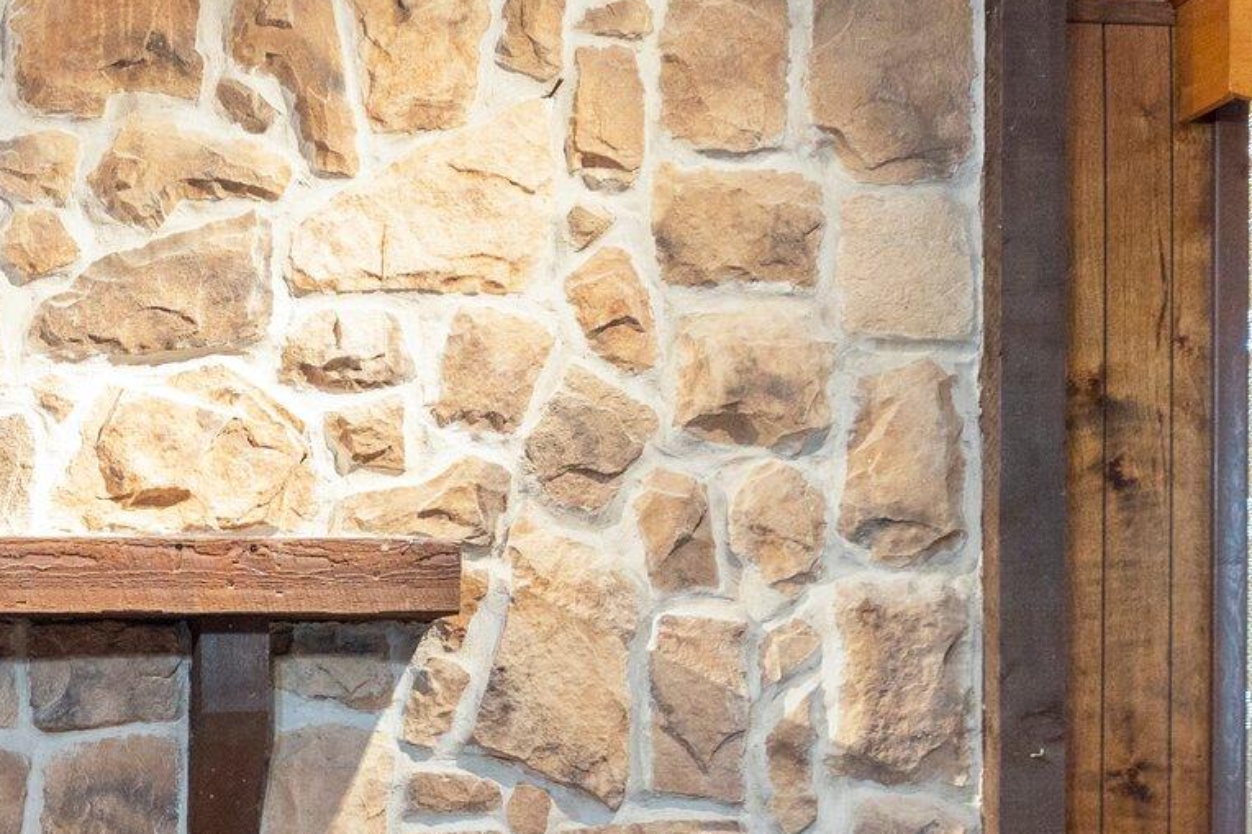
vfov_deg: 19.4
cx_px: -195
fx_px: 2376
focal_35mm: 68
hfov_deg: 26.6
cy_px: 795
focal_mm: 25.5
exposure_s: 1/10
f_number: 7.1
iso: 800
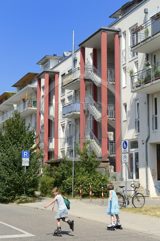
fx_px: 414
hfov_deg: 21.9
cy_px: 120
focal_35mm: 62
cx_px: 80
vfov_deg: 32.4
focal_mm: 62
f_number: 8
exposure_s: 1/500
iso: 200
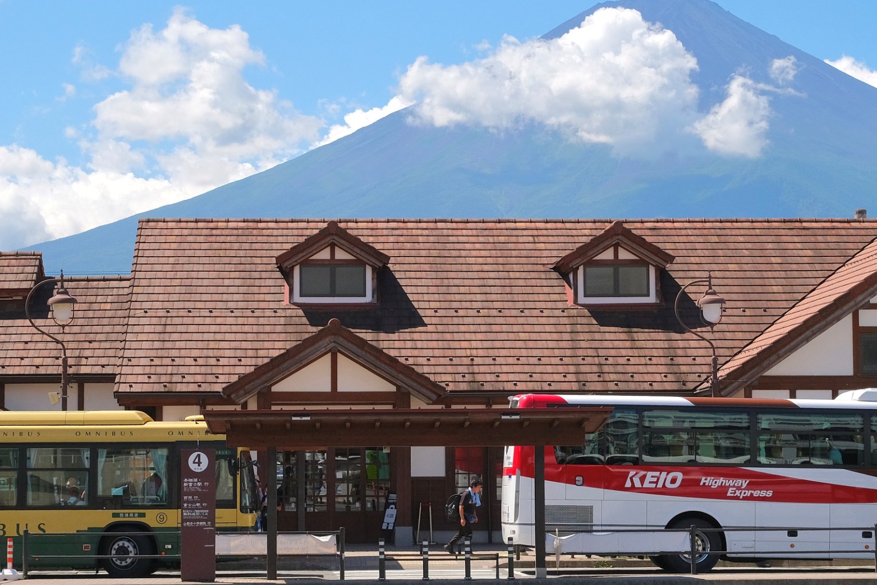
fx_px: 2338
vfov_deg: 14.2
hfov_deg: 21.2
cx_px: 409
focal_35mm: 96
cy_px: 270
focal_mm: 33
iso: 800
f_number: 5.6
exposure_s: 1/2700
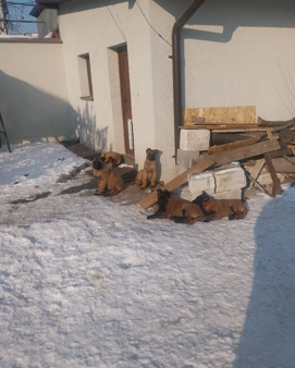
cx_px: 159
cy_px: 177
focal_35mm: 30
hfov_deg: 48.5
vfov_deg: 58.7
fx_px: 327
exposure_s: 1/2000
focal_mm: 4
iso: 25
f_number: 1.8
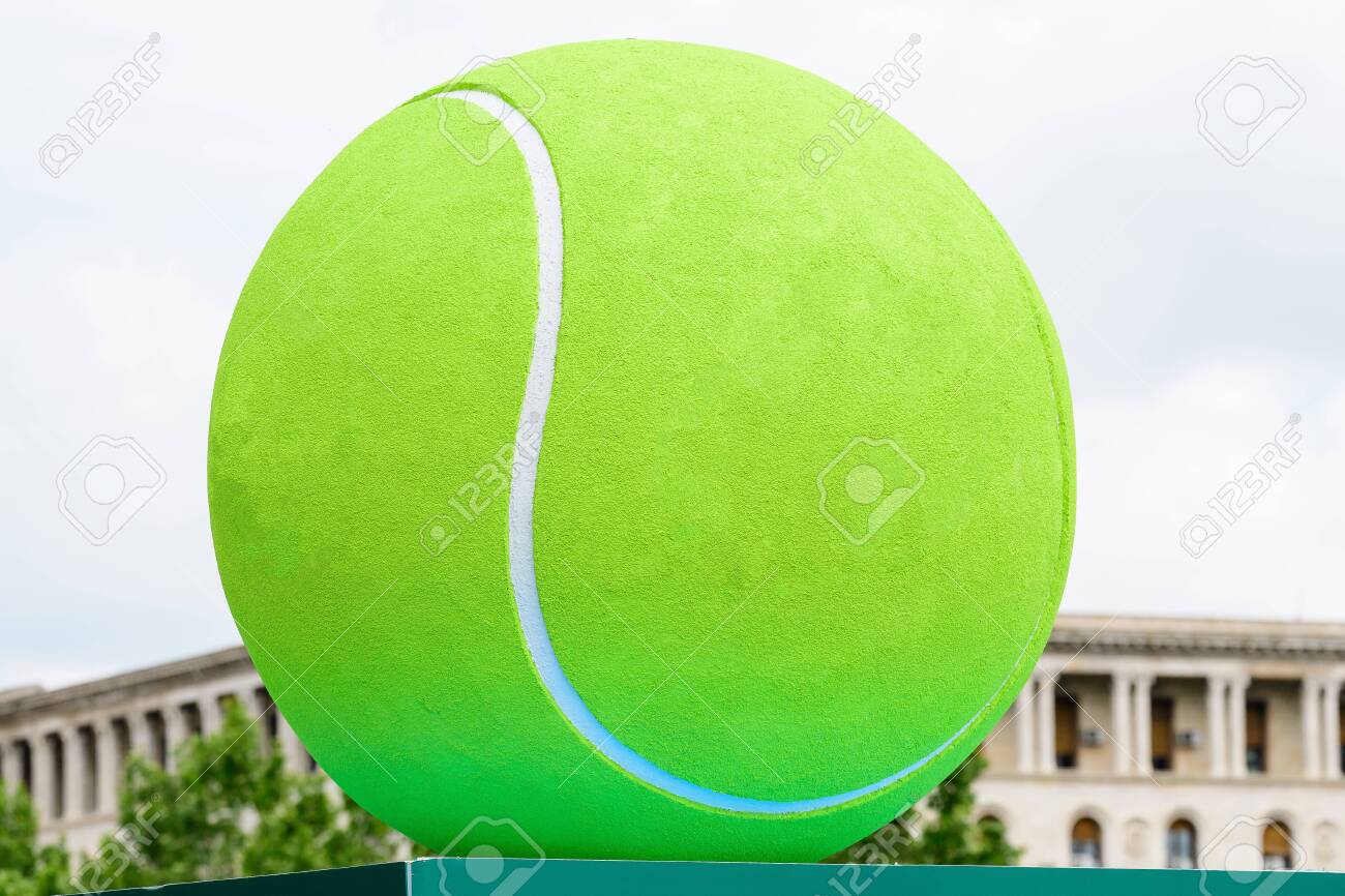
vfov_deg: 7.9
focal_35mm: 174
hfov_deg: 11.8
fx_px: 6499
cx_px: 672
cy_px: 448
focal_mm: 116
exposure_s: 1/640
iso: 160
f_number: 5.6
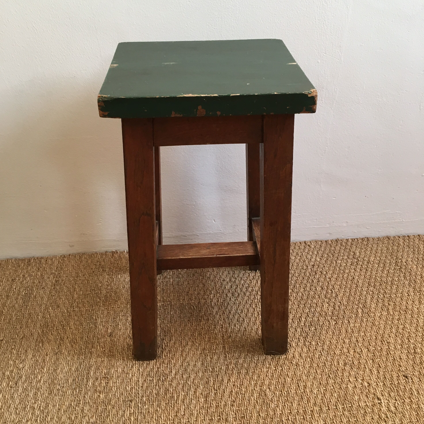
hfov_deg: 47.2
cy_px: 214
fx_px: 485
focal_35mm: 35
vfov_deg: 47.2
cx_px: 208
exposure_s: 1/33
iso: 50
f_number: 2.2
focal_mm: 4.15
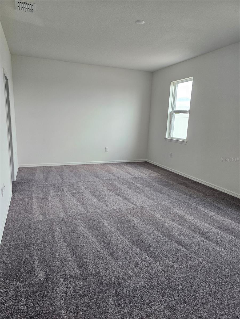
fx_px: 213
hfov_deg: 58.9
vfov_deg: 73.9
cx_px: 120
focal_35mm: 23
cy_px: 160
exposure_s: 1/120
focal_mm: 6.3
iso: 80
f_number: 1.7
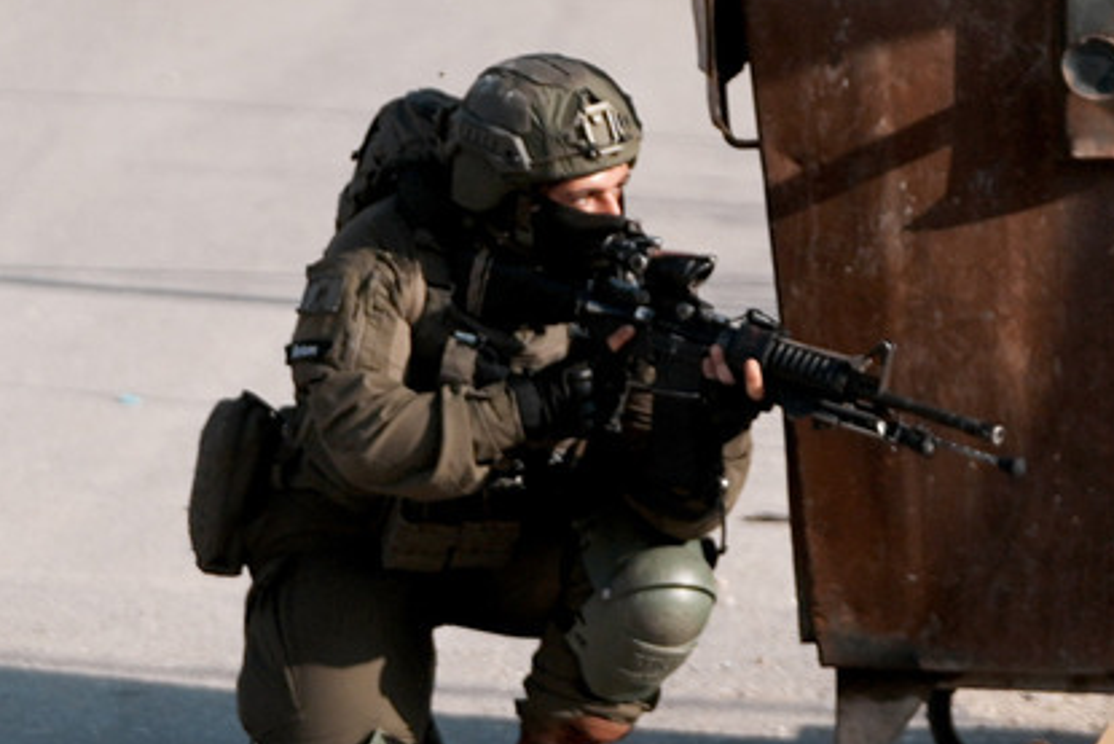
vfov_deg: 2.7
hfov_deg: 4.1
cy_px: -129
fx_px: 15570
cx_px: -140
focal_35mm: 503
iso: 250
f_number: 2.8
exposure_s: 1/8000
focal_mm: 116
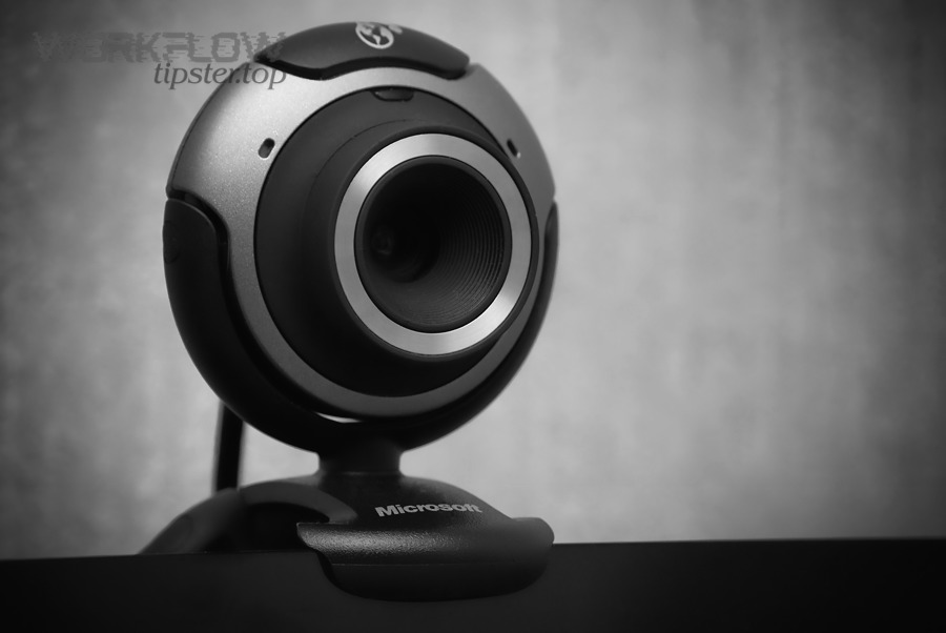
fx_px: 7891
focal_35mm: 300
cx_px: 473
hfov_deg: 6.9
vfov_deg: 4.6
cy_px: 316
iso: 400
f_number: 8
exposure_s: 1/200
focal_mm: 200
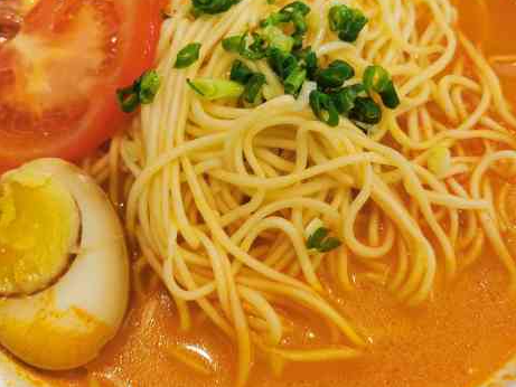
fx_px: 611
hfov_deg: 45.8
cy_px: 137
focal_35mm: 41
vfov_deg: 34.9
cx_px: 246
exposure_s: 1/120
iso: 160
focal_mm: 5.58
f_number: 1.8
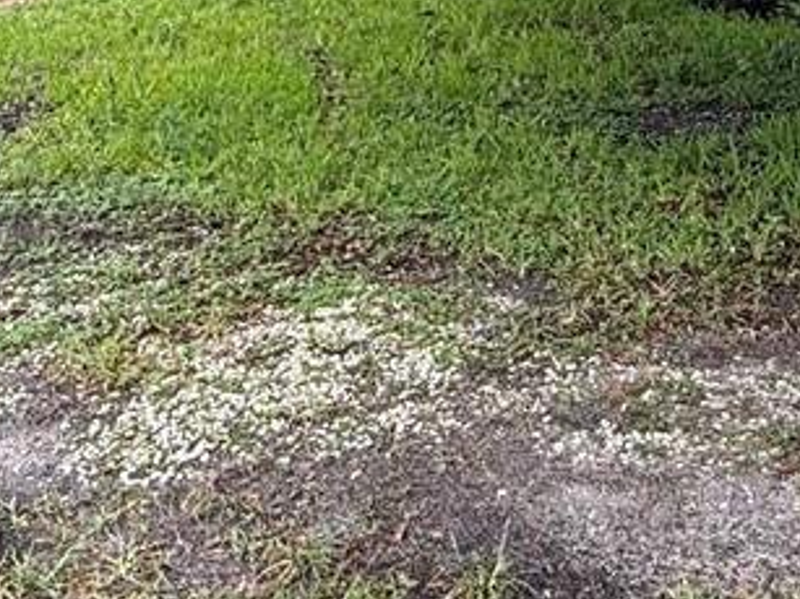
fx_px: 1686
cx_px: 513
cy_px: -211
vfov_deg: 18.5
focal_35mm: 73
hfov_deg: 26.6
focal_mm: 2.22
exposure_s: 1/99
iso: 80
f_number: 2.2
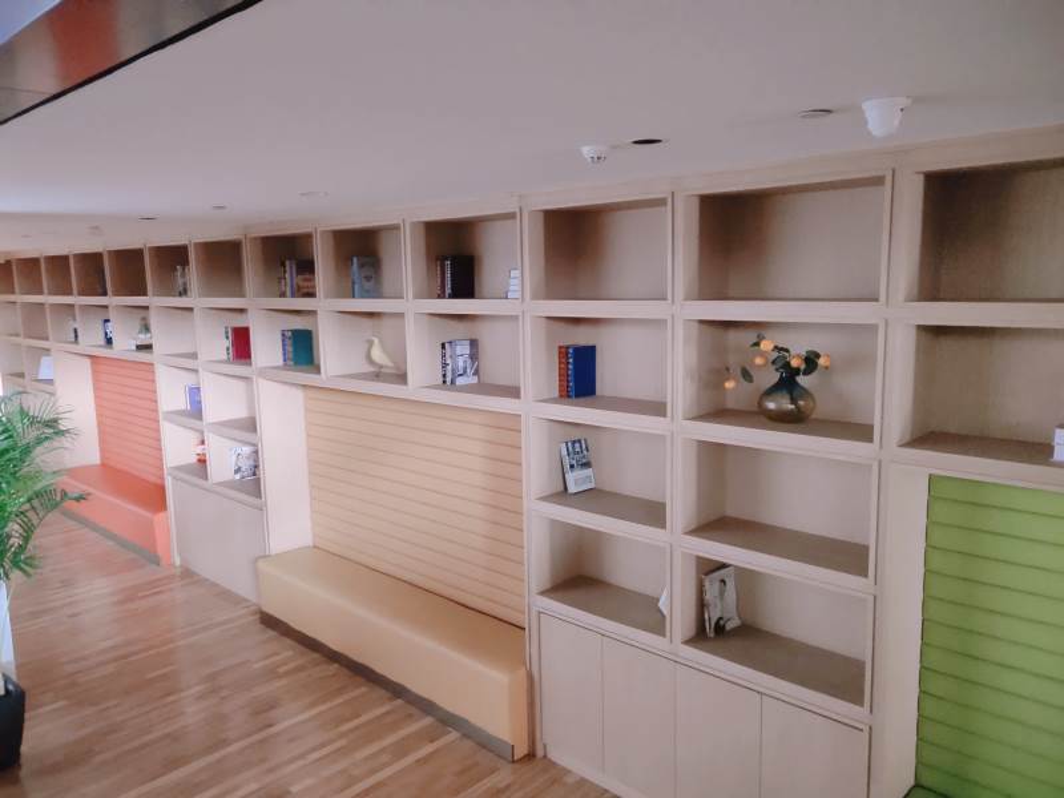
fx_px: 891
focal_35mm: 29
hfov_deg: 61.7
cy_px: 399
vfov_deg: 48.2
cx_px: 532
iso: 1480
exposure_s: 1/17
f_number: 1.8
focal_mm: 4.27
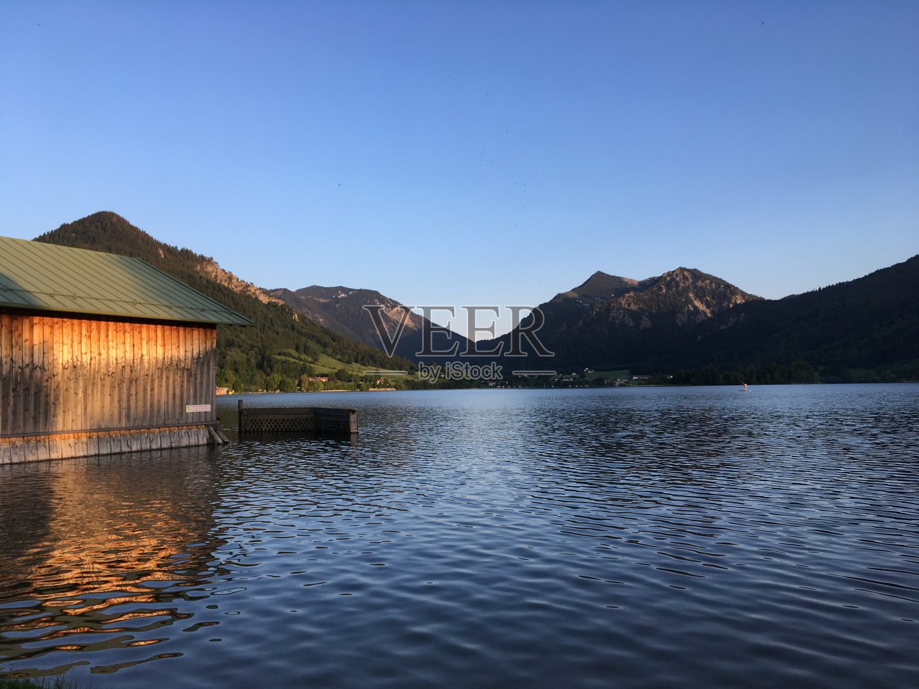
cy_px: 344
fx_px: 770
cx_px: 460
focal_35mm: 29
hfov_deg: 61.7
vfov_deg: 48.2
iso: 25
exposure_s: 1/343
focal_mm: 4.15
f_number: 2.2
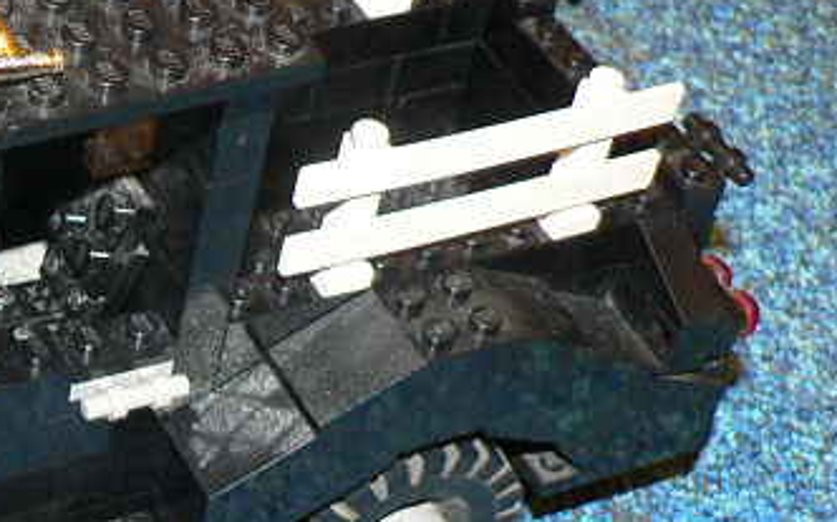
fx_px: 2097
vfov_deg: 14.1
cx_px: -113
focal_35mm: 92
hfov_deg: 21.3
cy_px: 421
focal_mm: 6
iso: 100
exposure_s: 1/8
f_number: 2.8
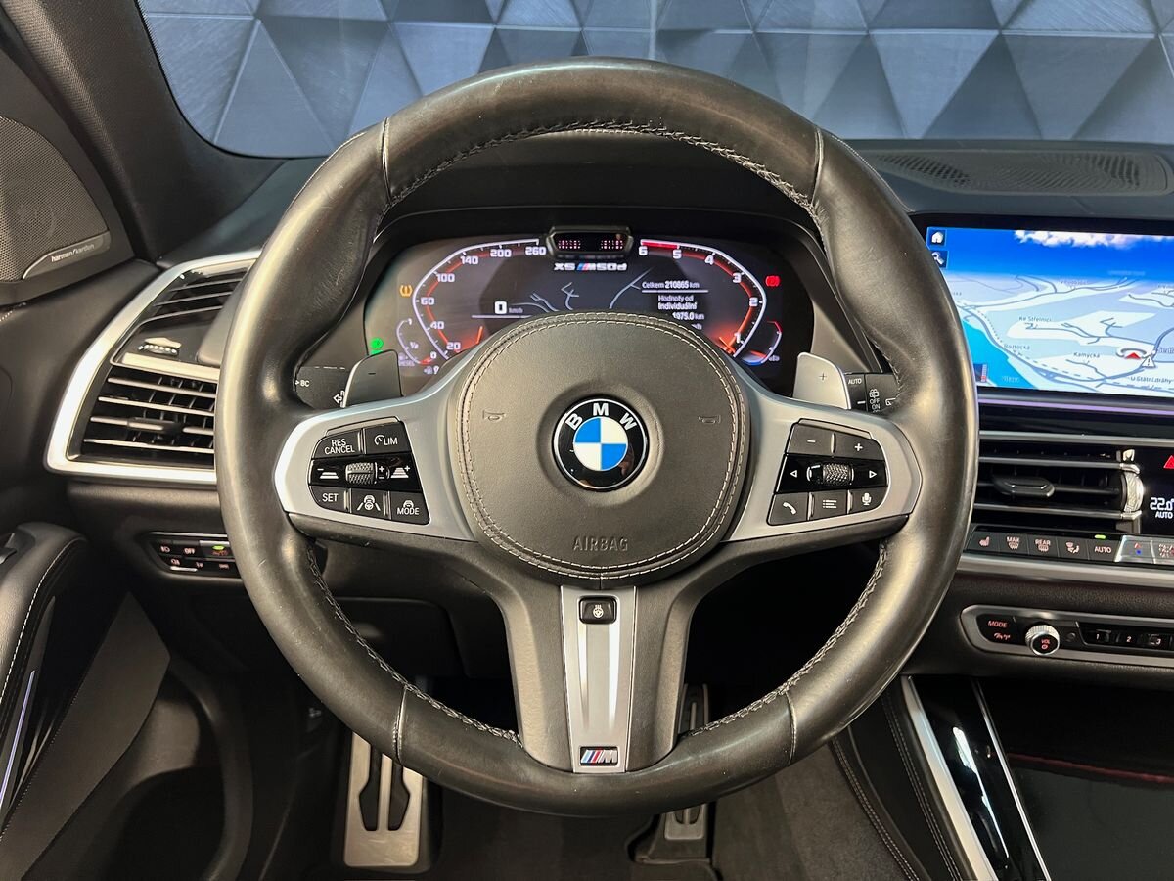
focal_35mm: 26
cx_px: 587
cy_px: 440
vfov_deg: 53.1
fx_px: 882
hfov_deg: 67.3
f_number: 1.5
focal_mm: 5.7
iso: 320
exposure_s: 1/60
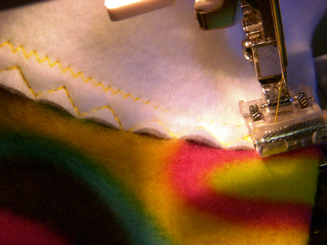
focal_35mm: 66
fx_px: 623
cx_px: 164
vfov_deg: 22.3
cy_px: 122
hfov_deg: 29.4
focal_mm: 11
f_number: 3.7
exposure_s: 1/50
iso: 125
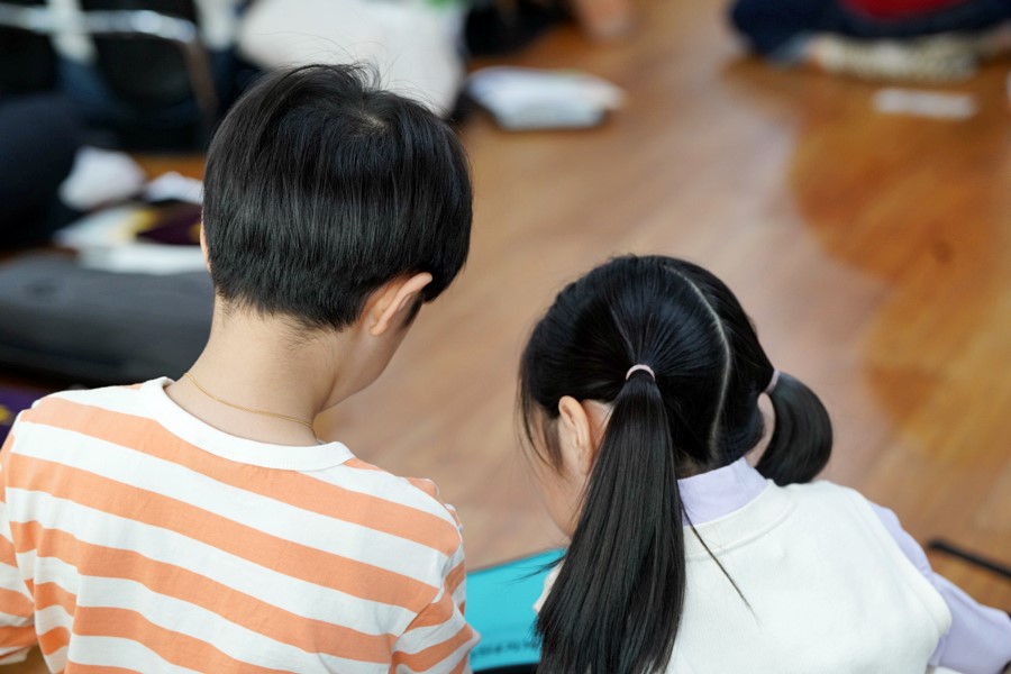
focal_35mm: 110
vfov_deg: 12.5
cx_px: 506
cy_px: 337
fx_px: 3089
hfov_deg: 18.6
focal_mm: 110
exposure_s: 1/160
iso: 1250
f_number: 4
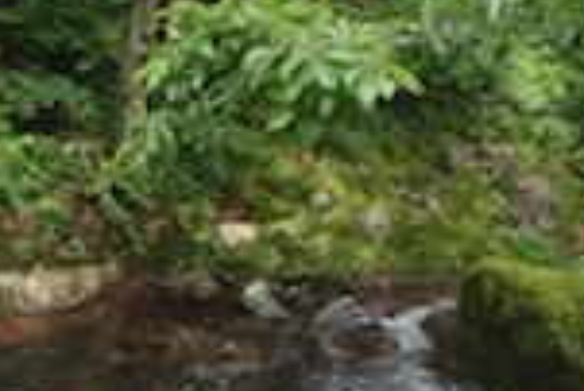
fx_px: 1250
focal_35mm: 77
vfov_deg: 16.6
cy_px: 526
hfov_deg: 25.4
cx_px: 54
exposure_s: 1/40
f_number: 3.9
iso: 80
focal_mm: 5
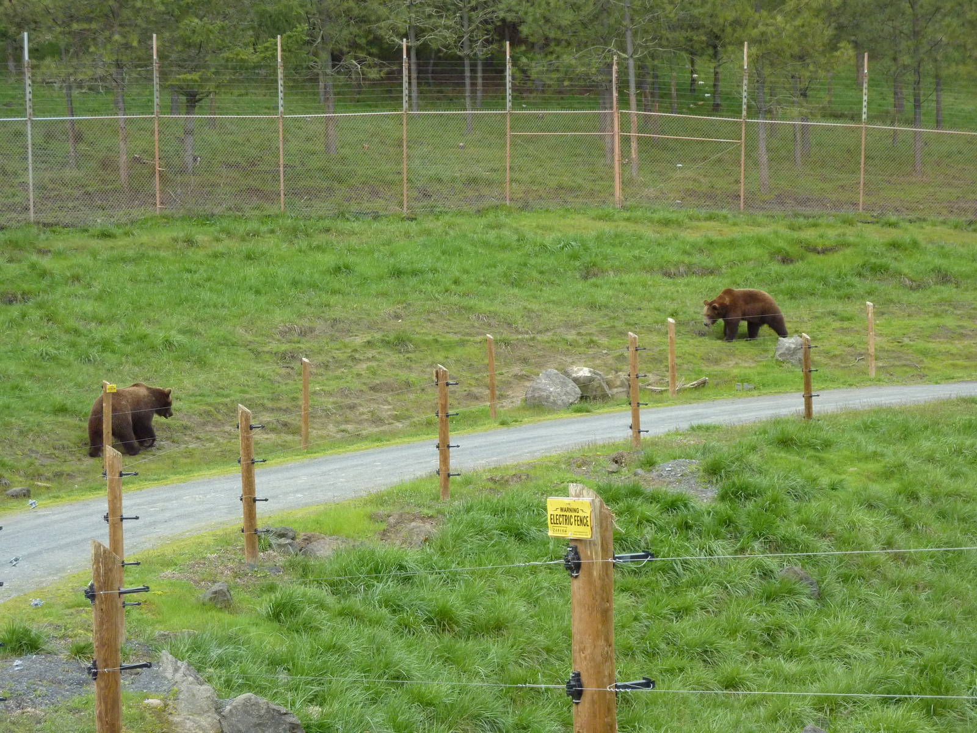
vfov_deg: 16.4
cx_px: 488
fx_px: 2540
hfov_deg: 21.8
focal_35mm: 90
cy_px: 366
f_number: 4.3
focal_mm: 14.7
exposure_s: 1/500
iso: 320
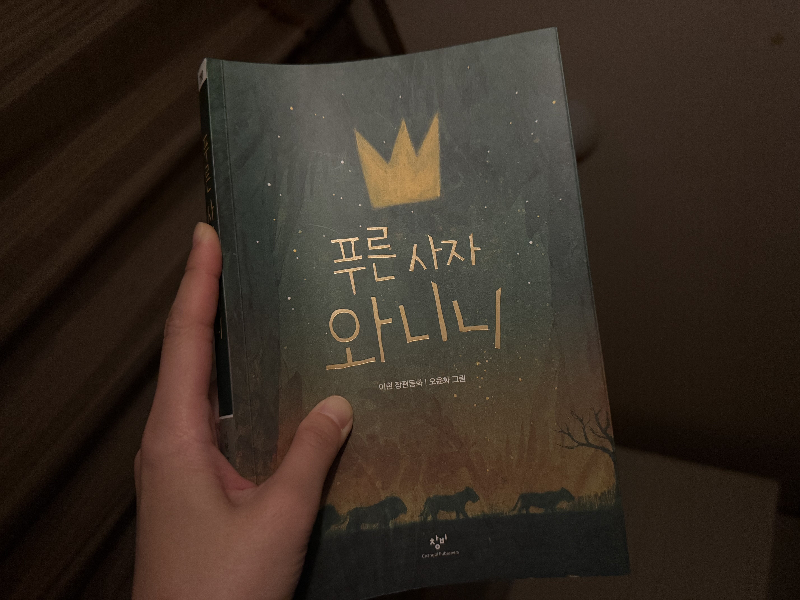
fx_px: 555
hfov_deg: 71.6
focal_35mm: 24
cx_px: 400
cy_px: 300
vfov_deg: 56.8
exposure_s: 1/24
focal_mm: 6.76
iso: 1600
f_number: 1.78
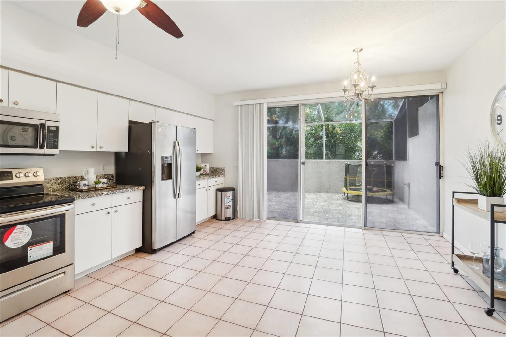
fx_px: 211
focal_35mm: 15
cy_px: 168
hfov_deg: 100.4
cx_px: 253
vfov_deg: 77.3
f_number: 8
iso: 400
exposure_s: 1/8
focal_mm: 10
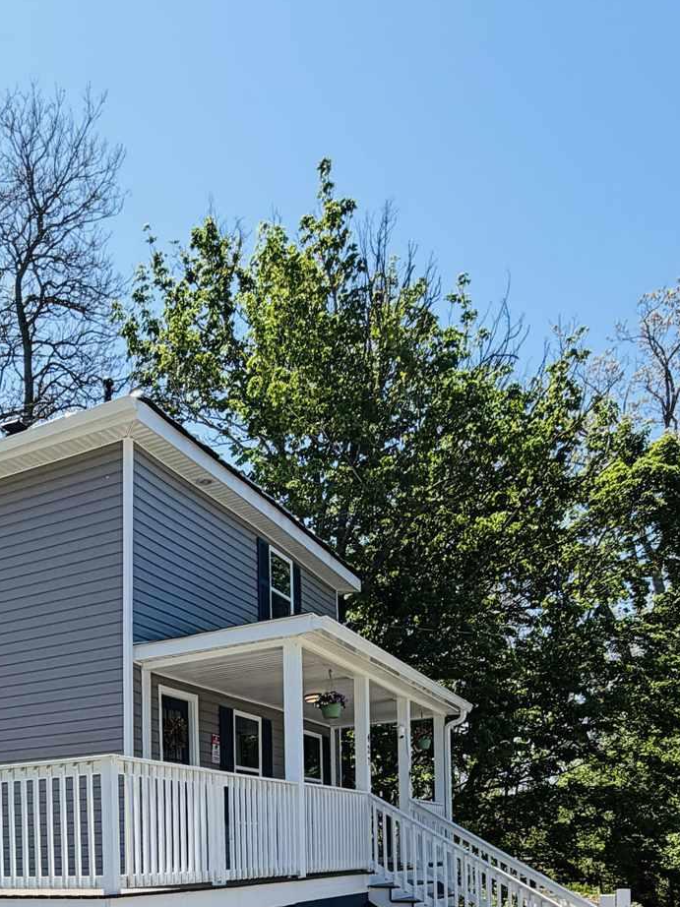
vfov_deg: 45.6
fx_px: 917
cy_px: 876
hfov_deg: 38.8
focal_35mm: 35
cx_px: 117
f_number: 2.2
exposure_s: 1/770
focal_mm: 2.22
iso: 32
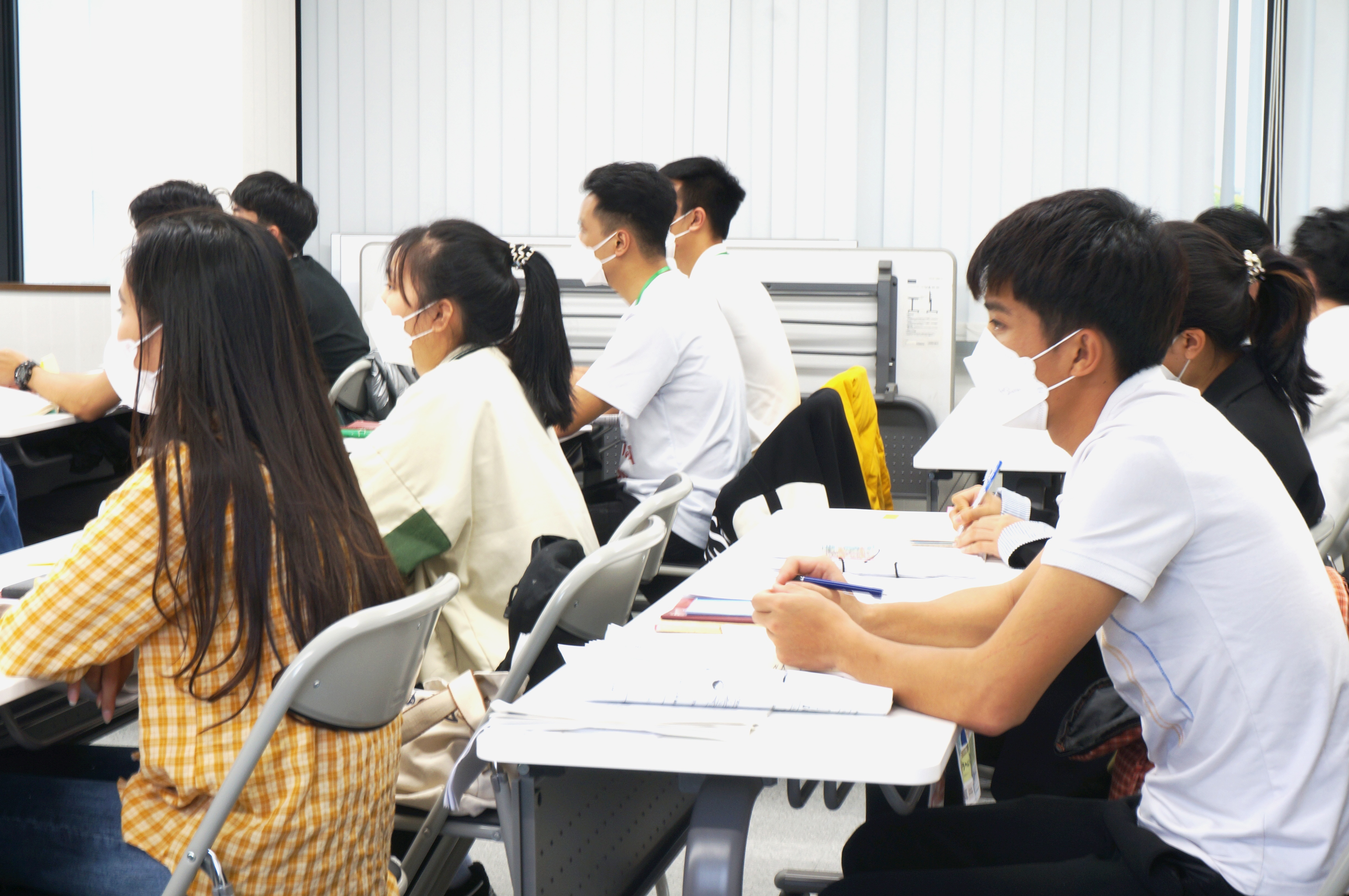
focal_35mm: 63
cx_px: 674
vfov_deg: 21.5
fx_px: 2358
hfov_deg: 31.9
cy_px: 448
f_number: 14
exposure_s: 1/3
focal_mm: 42
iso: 100
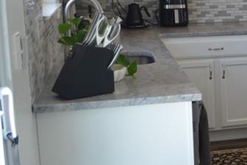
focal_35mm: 82
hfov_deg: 21.7
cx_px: 342
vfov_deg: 16.6
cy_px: 39
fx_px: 563
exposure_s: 1/100
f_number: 5
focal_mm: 18
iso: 400
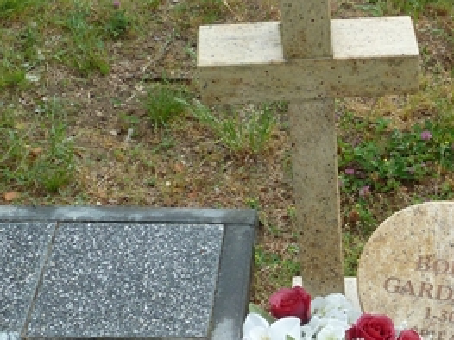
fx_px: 1180
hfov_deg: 20.9
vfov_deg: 16.0
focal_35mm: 90
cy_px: 357
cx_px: 470
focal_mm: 6.1
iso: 80
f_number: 4
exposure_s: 1/160
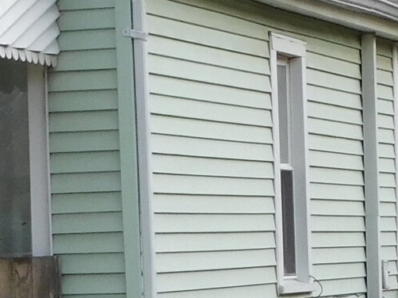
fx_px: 2816
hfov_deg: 7.8
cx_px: -353
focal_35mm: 245
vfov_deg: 6.1
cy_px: 153
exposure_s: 1/800
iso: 125
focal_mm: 7.1
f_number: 3.6
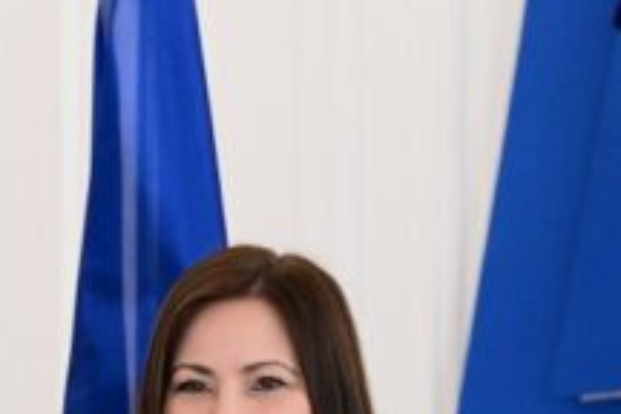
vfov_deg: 2.4
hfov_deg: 3.6
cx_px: -63
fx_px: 9883
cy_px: 710
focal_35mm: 573
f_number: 5.6
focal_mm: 165
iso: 8000
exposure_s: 1/500
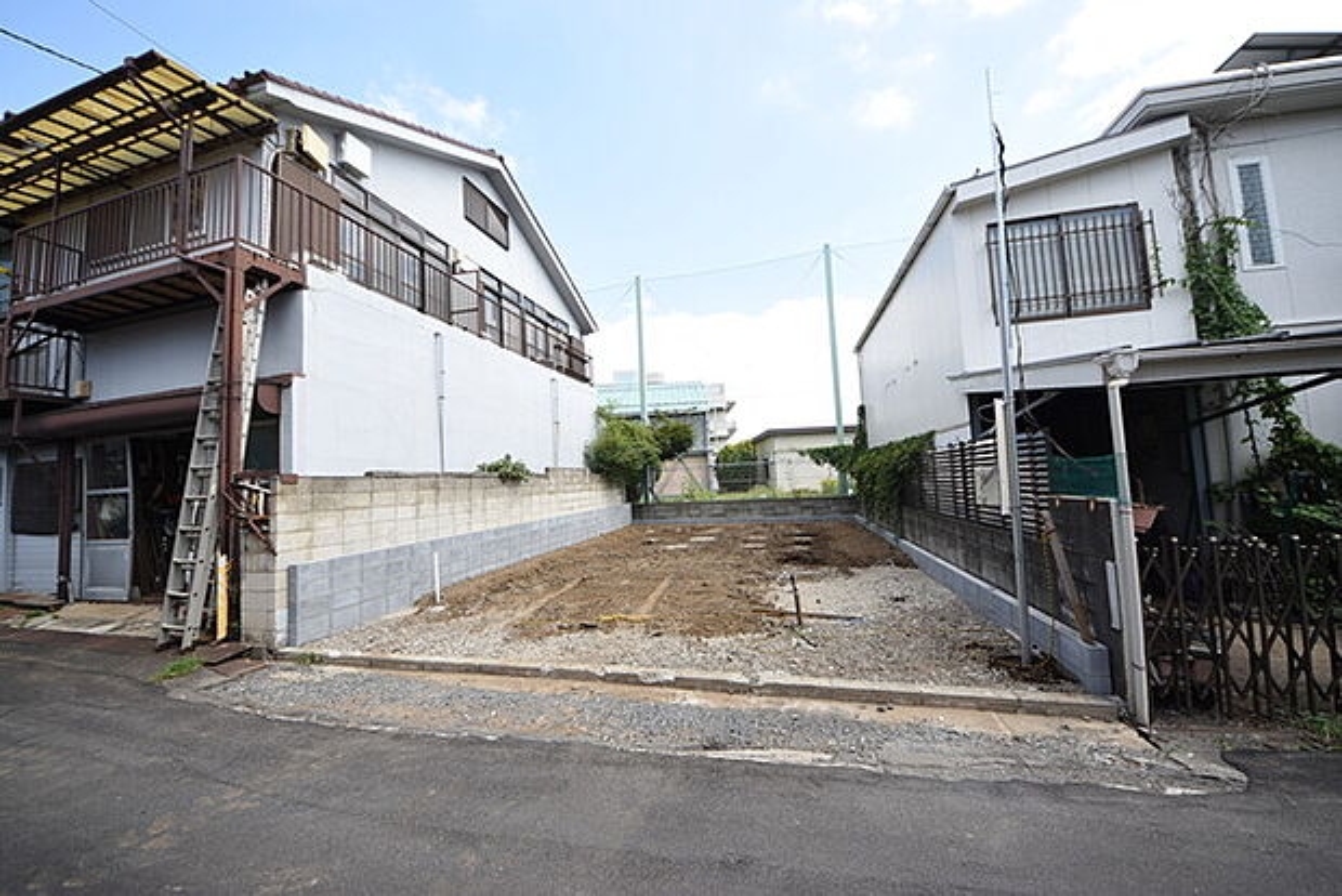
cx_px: 671
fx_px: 448
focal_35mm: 12
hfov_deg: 112.6
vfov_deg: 90.1
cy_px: 448
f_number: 4.5
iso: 100
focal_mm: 8
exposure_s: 1/250
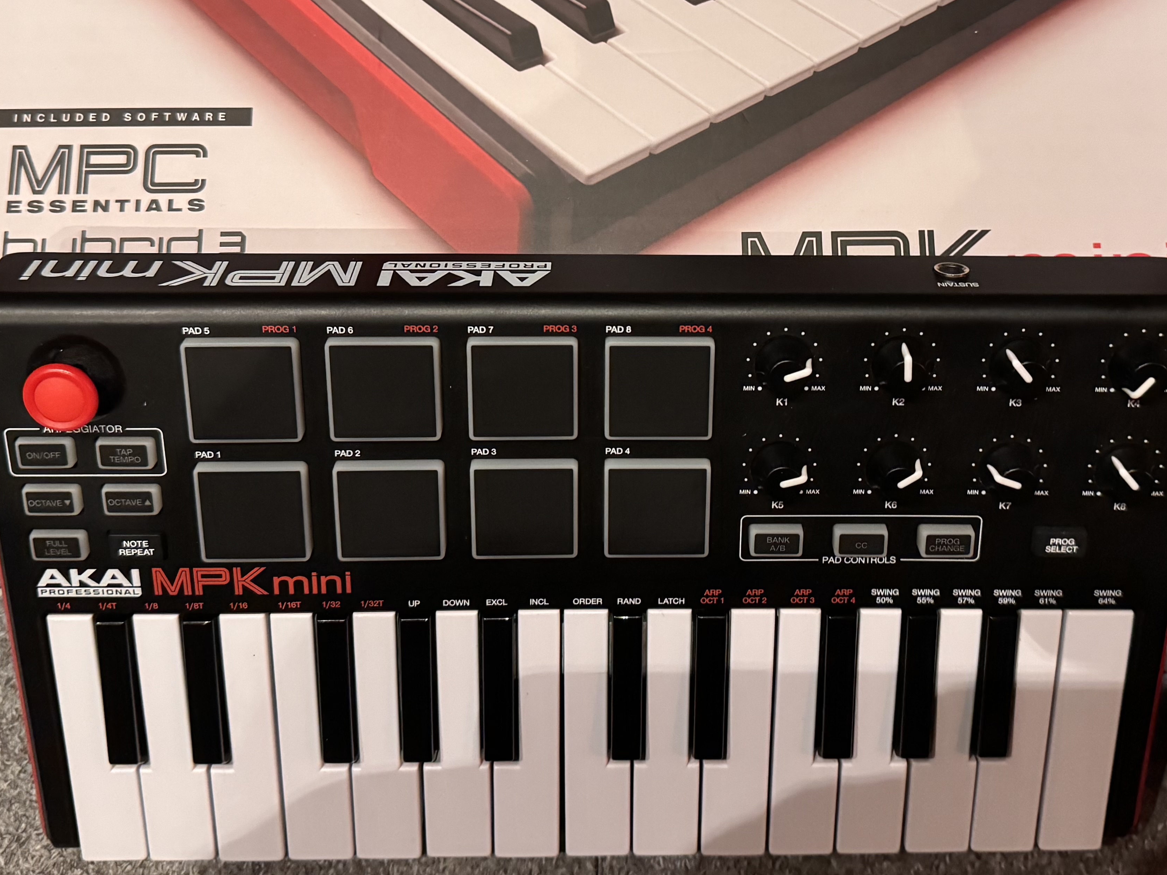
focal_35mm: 41
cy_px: 223
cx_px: 676
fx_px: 1382
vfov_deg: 34.4
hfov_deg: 45.6
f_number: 1.78
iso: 800
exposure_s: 1/58
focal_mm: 6.76
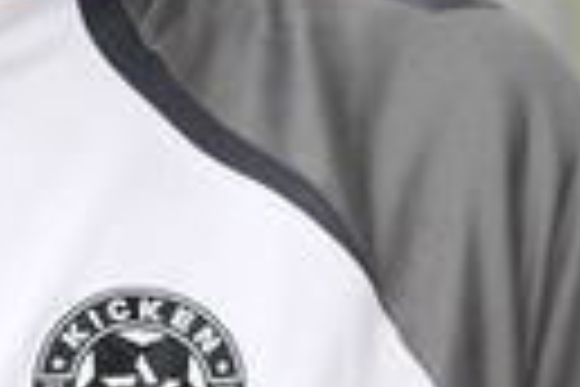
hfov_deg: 4.4
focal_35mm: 471
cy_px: -180
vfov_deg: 2.9
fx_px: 7588
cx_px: -124
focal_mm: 135
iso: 800
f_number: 4.5
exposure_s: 1/1000
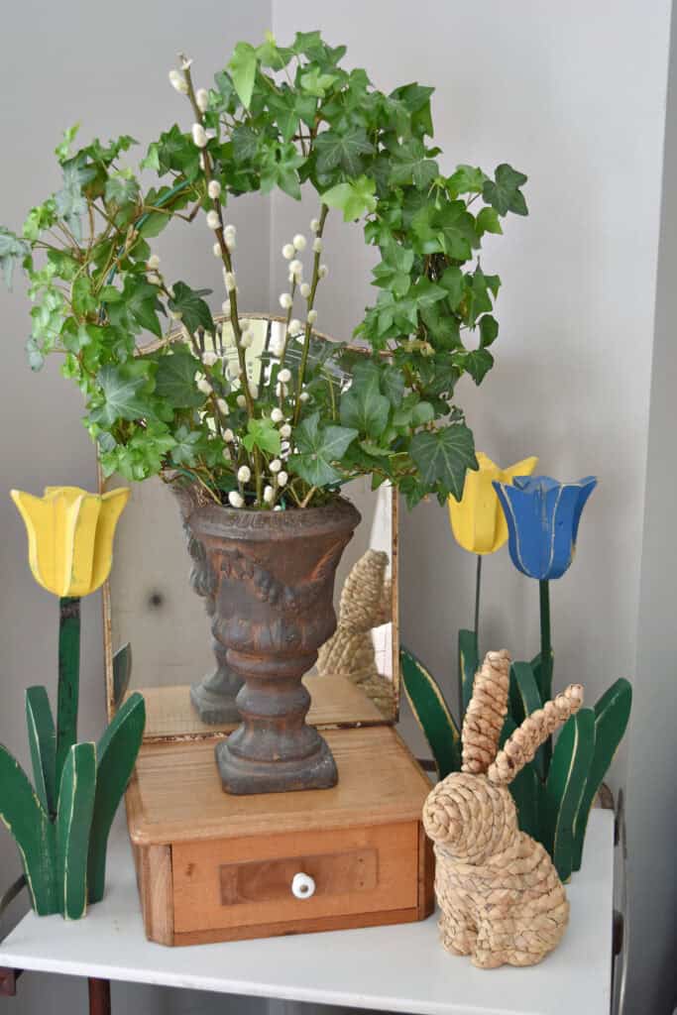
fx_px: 1438
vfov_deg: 38.9
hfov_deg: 26.5
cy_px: 508
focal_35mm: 51
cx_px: 338
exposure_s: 1/60
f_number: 4.5
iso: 400
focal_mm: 34
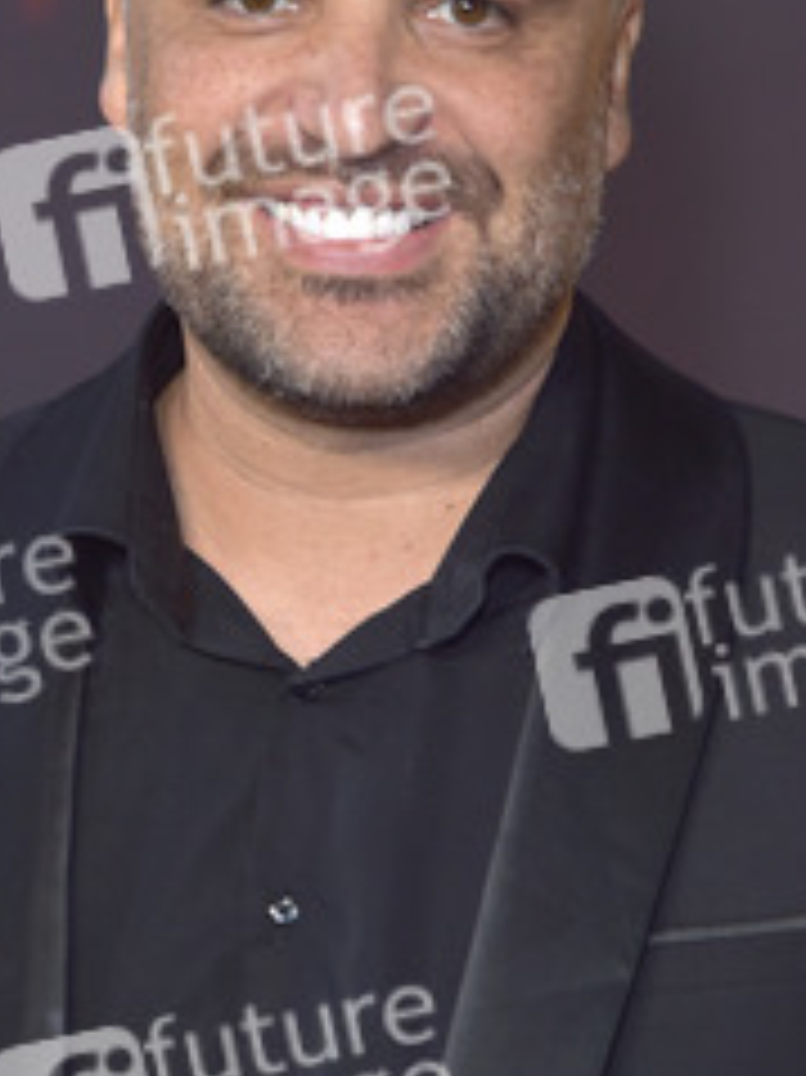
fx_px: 5997
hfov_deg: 7.7
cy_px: 419
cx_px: 353
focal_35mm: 193
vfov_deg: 10.3
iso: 640
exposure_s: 1/250
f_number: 6.3
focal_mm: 120
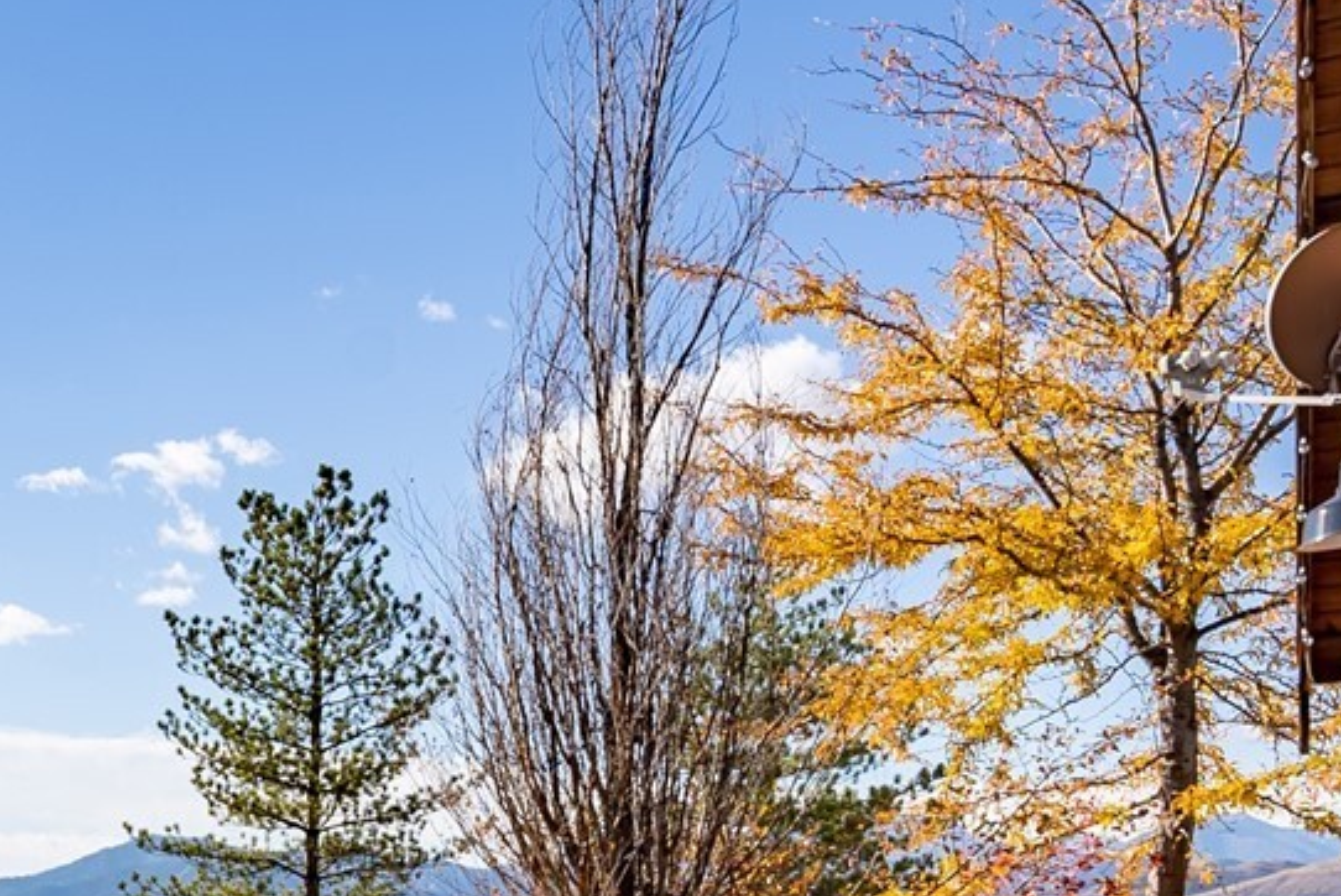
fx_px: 1863
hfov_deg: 35.6
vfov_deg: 24.9
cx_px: -11
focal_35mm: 50
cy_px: 1022
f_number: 8
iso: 80
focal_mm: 16
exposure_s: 1/1000
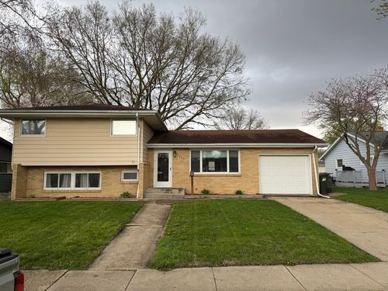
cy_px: 146
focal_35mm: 24
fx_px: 269
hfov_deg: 71.6
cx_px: 194
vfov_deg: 56.8
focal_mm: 6.76
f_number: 1.78
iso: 80
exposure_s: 1/677
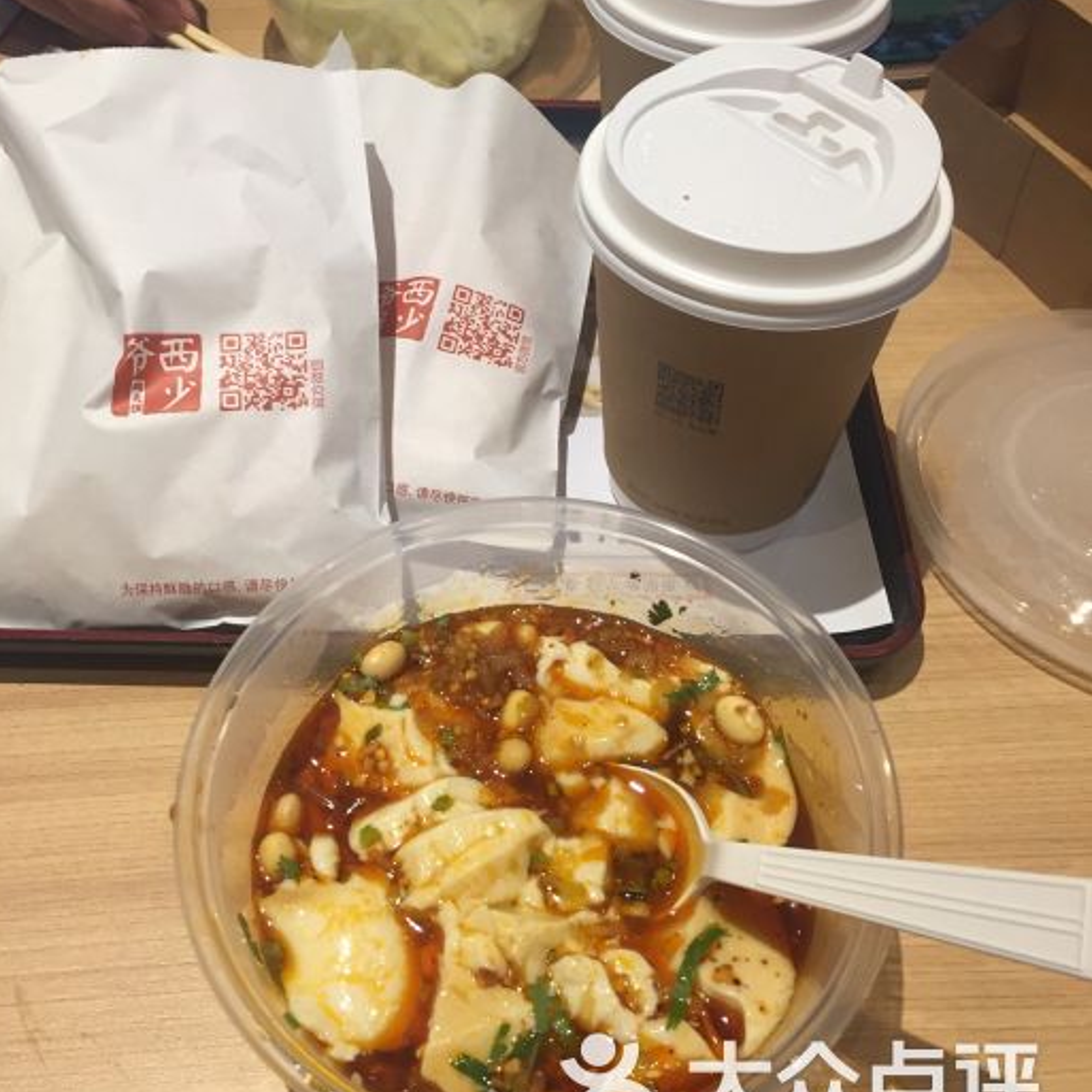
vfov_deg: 47.0
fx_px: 1249
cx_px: 535
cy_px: 449
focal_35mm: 35
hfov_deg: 47.2
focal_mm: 4.15
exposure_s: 1/30
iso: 40
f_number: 2.2
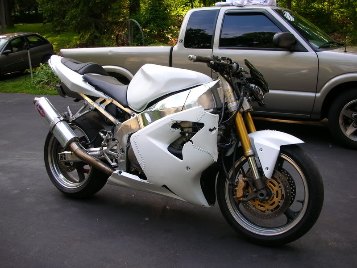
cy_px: 134
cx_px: 178
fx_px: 361
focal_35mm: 35
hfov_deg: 52.6
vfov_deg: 40.7
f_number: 3
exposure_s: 1/118
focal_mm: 5.8
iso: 50
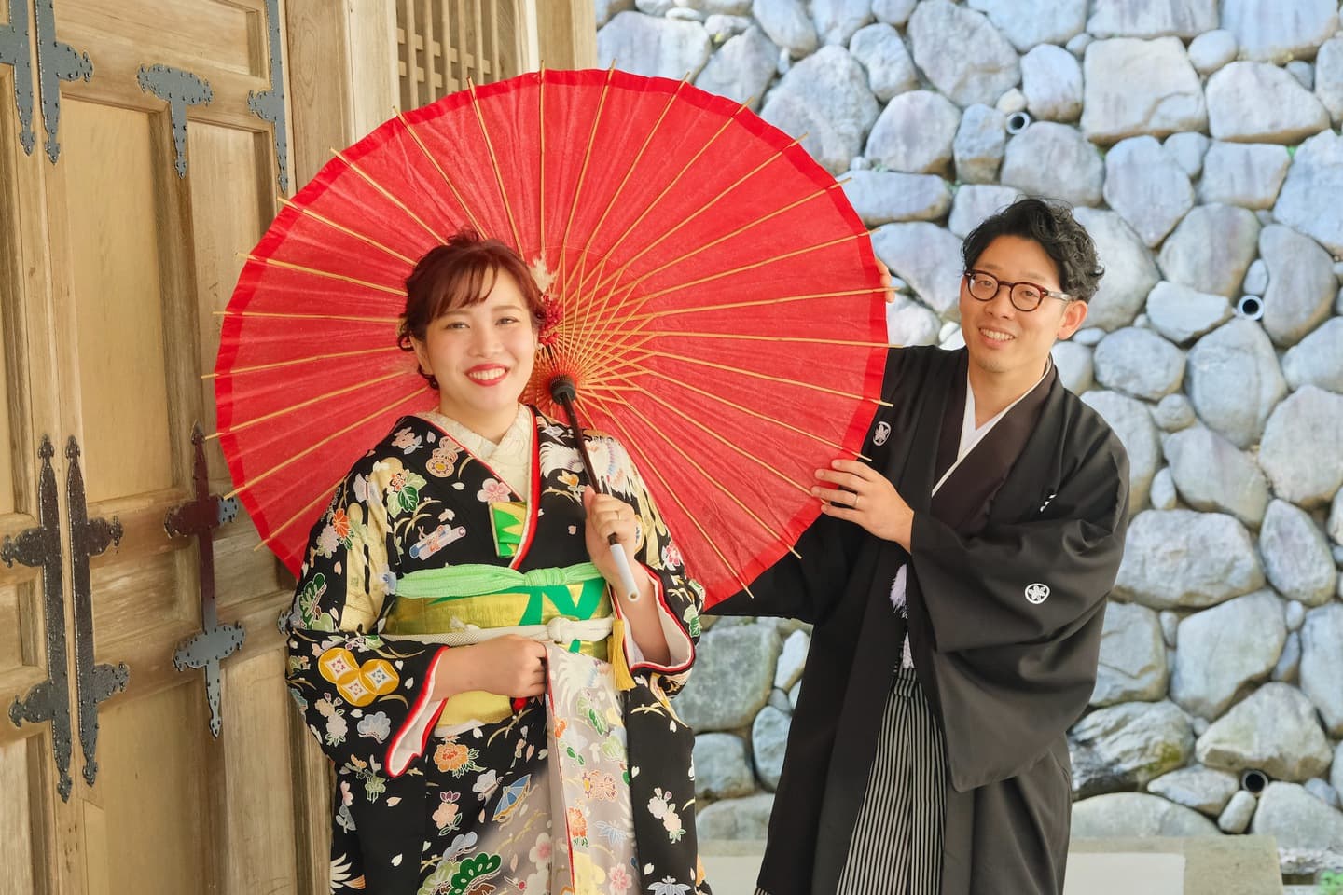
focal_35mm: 62
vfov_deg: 21.9
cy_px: 448
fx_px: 2313
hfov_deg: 32.4
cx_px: 672
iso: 1600
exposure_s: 1/160
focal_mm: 41.1
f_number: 5
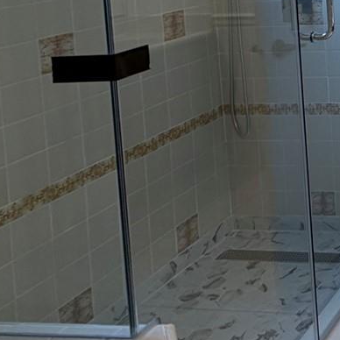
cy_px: -57
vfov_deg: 29.3
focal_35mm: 51
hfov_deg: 23.3
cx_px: 563
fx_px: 567
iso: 100
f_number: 2.2
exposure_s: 1/120
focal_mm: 2.22
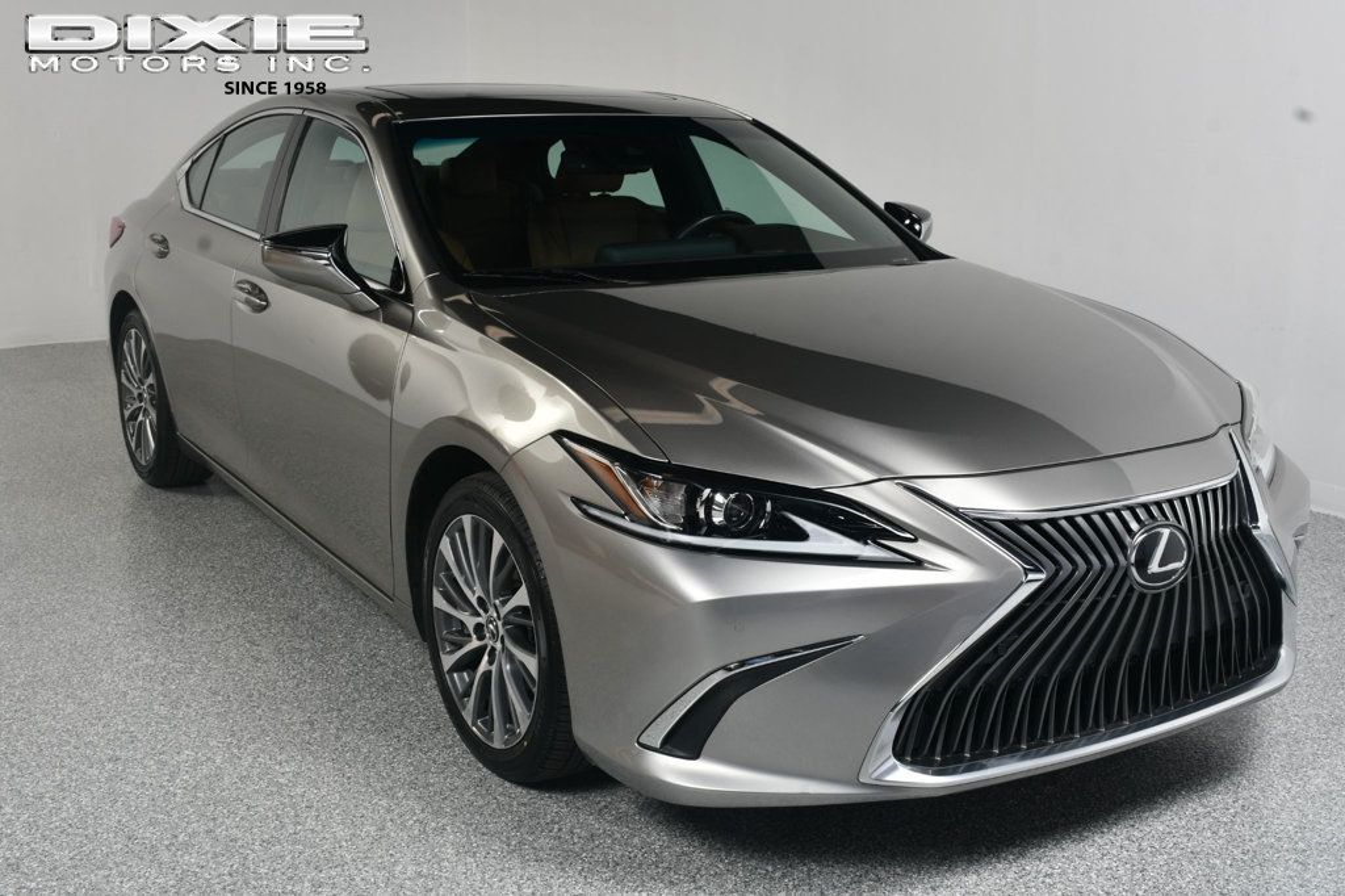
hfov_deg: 48.5
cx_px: 672
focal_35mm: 40
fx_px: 1494
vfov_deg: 33.4
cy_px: 448
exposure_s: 1/160
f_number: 11
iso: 100
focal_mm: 27
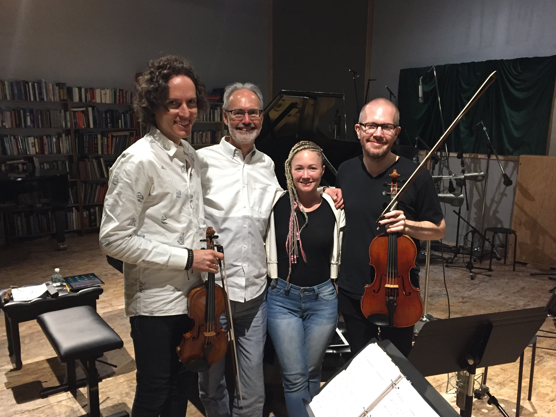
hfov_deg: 60.0
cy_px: 214
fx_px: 482
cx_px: 275
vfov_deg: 46.8
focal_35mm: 30
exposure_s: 1/30
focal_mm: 4.15
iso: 250
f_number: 2.2
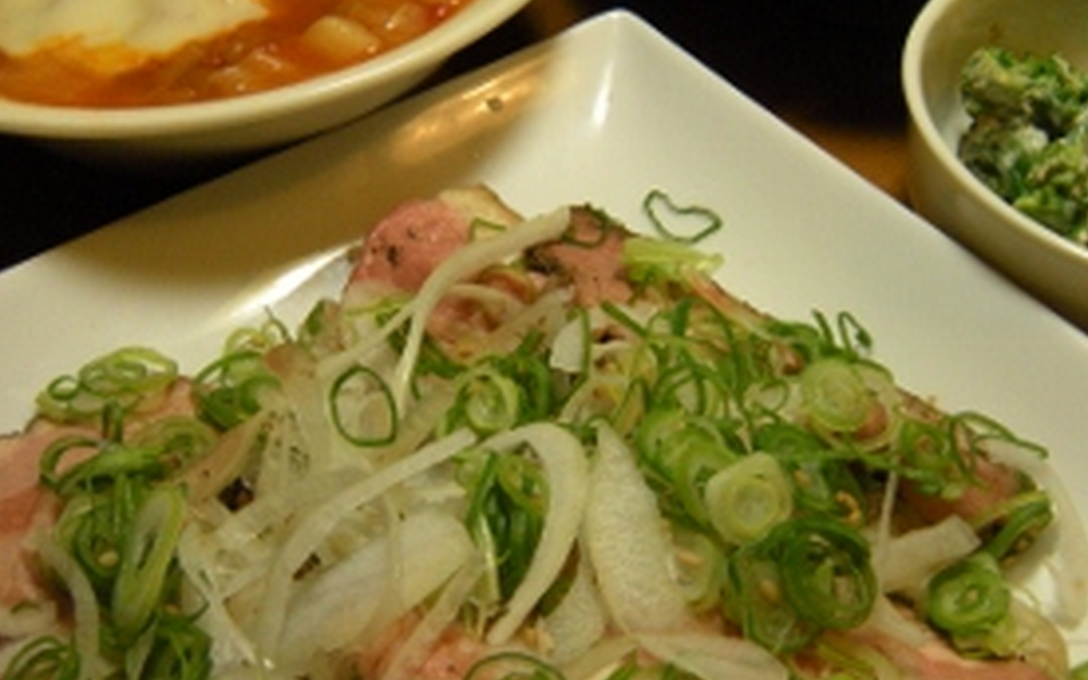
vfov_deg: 23.9
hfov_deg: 37.3
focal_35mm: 54
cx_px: 684
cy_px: 257
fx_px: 1602
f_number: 3.8
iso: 178
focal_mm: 5.9
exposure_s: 1/60
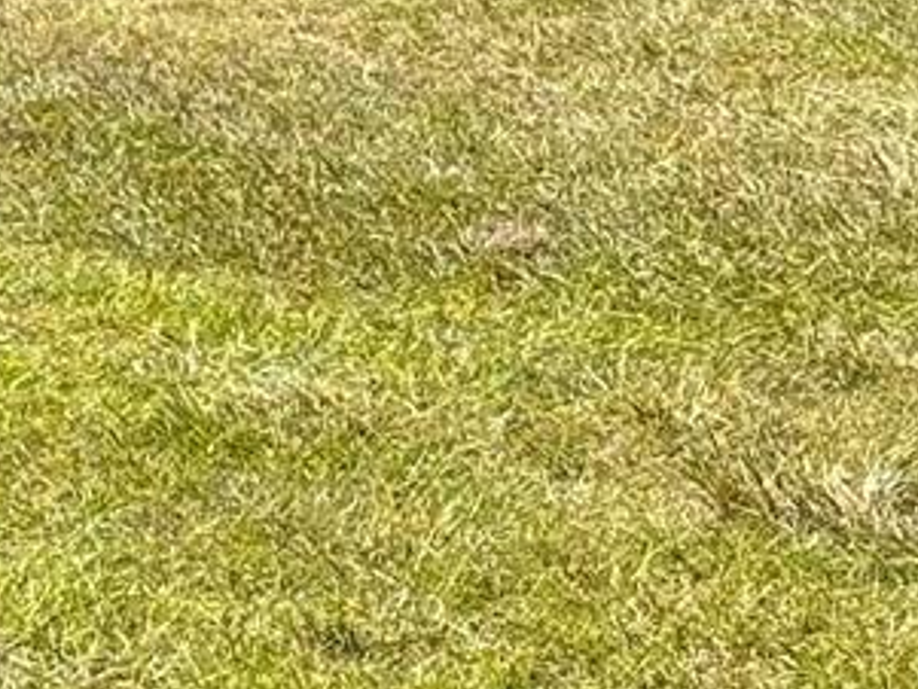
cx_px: -534
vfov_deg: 5.7
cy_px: -692
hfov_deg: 7.6
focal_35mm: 255
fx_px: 6765
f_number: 1.78
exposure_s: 1/2494
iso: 64
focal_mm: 6.76
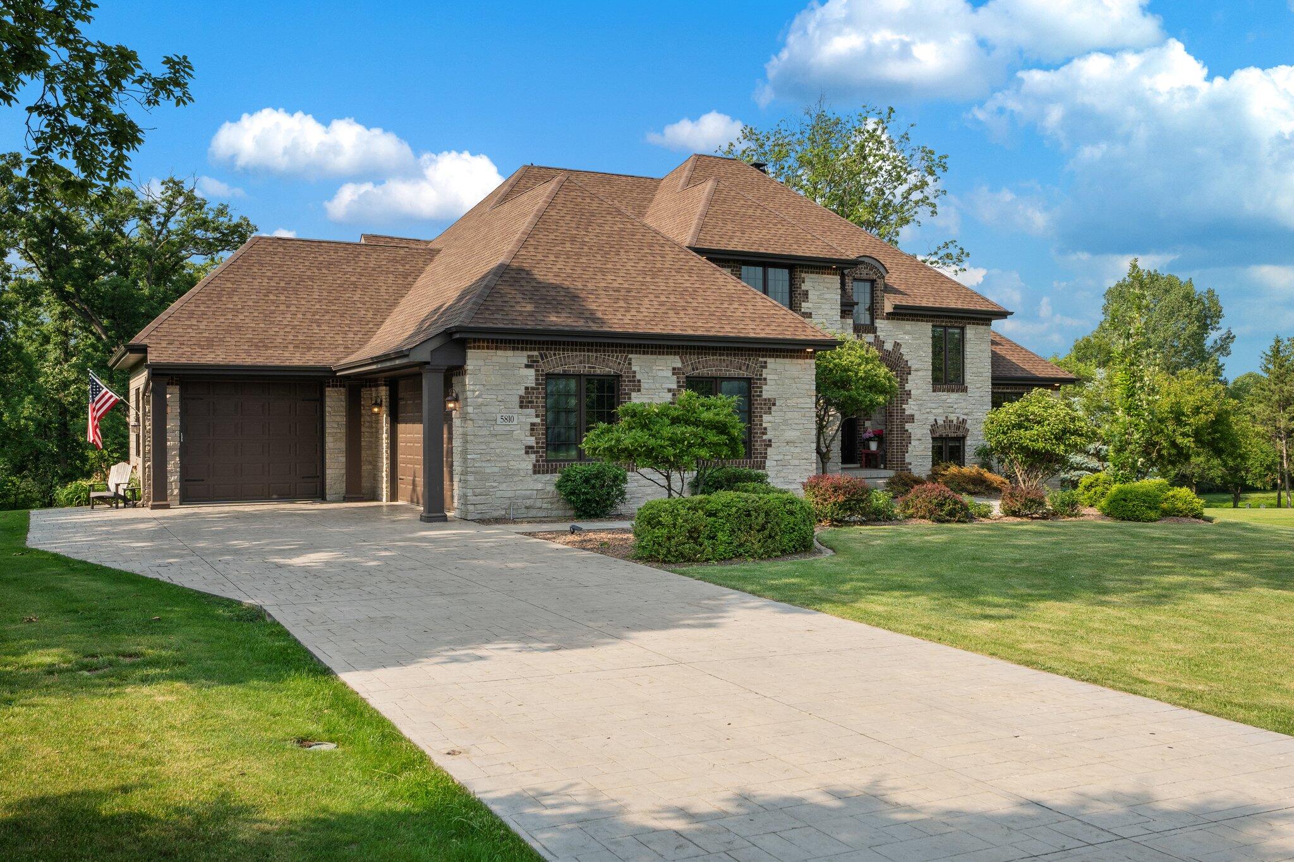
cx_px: 647
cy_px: 431
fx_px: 1114
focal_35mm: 31
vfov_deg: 42.3
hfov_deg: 60.3
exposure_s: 1/100
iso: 400
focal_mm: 21.1
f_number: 9
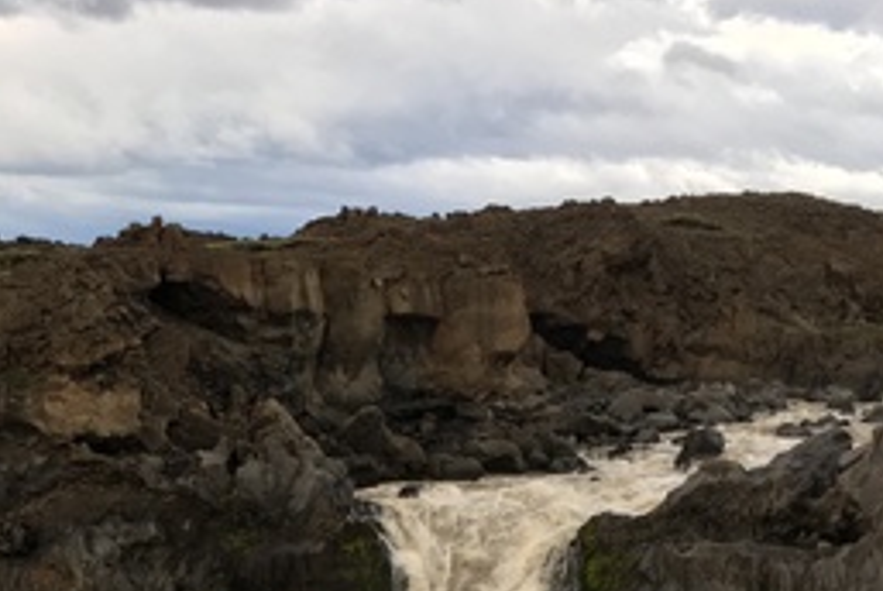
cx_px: 161
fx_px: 1842
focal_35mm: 75
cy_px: 801
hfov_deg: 26.4
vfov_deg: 17.0
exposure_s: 1/100
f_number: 2.2
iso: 40
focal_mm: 4.15
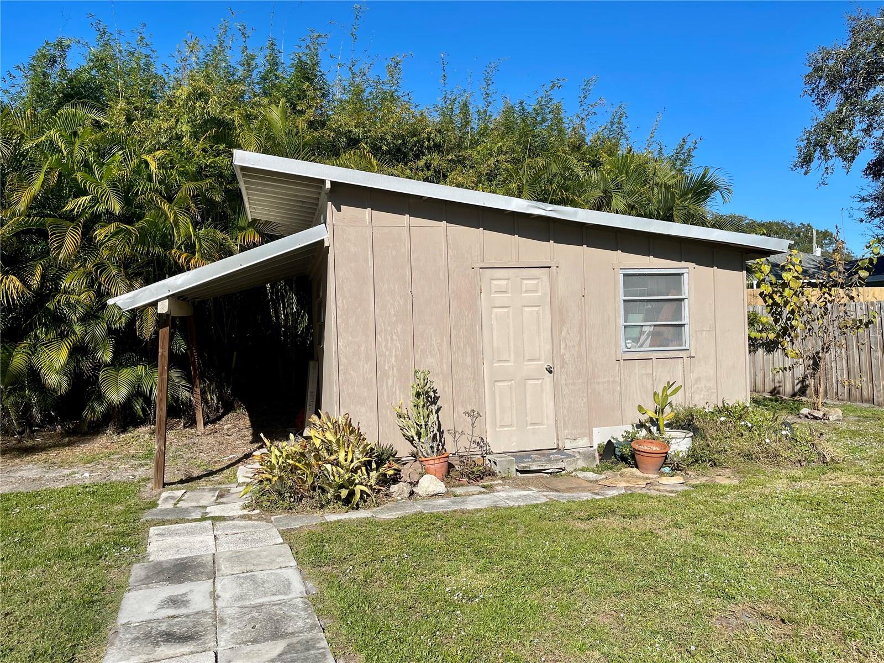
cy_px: 332
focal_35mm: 25
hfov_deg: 69.4
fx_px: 638
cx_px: 442
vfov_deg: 54.9
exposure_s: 1/4902
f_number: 1.6
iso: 32
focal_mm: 5.1
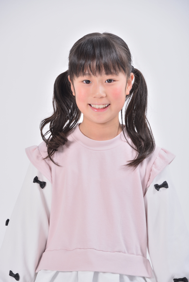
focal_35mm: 170
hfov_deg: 8.1
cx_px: 94
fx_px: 1337
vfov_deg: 12.1
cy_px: 141
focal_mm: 170
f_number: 8
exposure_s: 1/160
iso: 200
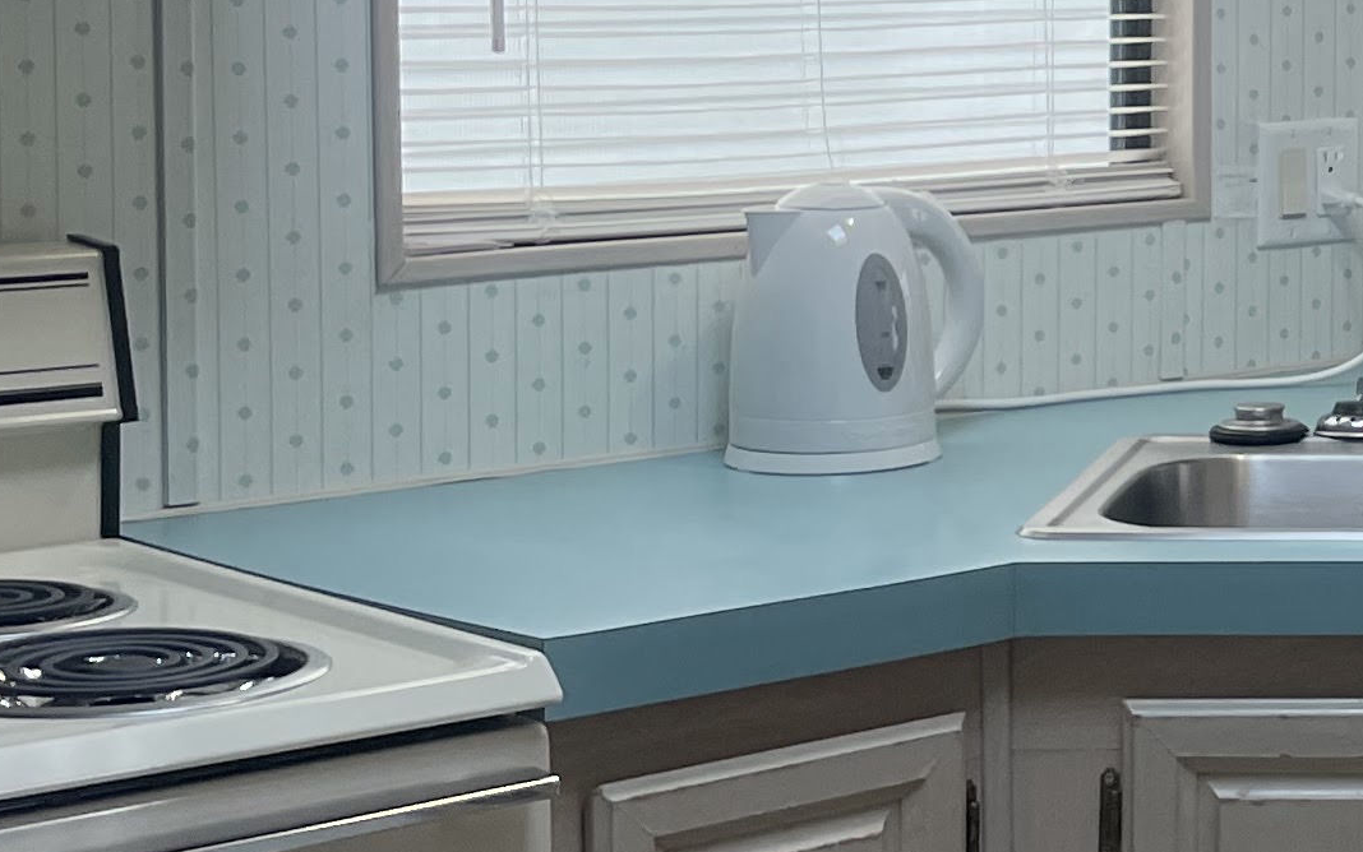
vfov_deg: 12.6
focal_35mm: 104
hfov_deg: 17.2
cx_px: 2270
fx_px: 3864
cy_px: 208
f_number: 1.6
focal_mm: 4.2
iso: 64
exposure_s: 1/120
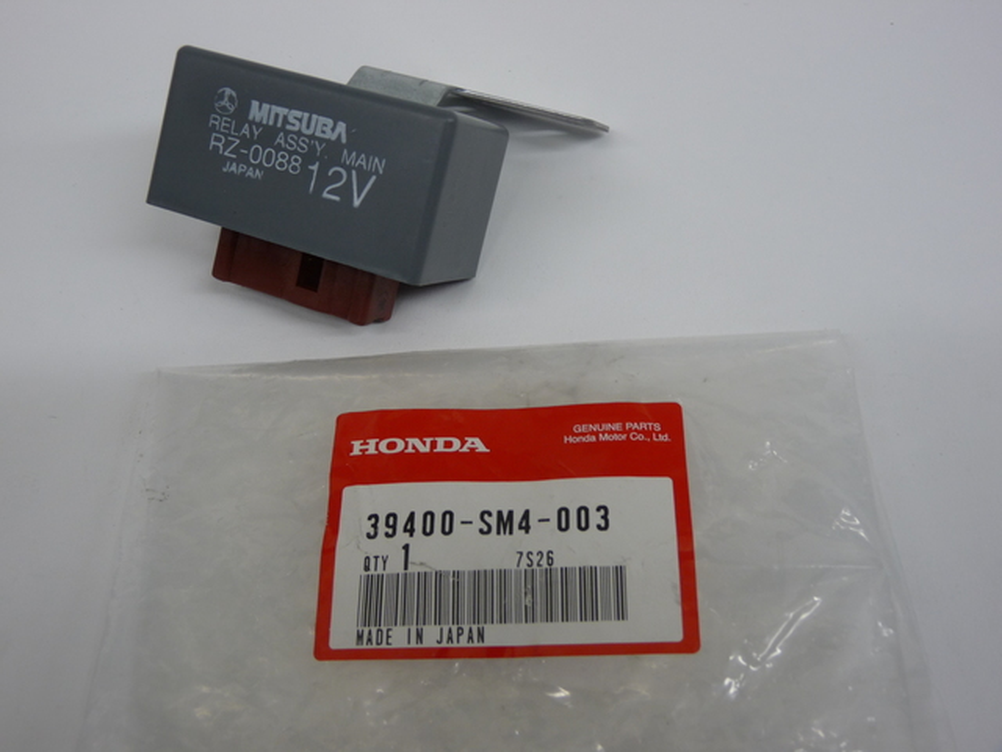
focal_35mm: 37
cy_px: 376
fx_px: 1071
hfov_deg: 50.1
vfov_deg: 38.7
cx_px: 501
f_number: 3
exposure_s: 1/30
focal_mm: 6.5
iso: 100
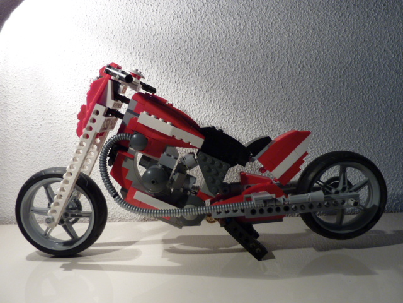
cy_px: 152
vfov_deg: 54.9
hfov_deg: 69.4
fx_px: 291
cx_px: 202
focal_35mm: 25
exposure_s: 1/30
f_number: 3.3
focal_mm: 4.1
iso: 160
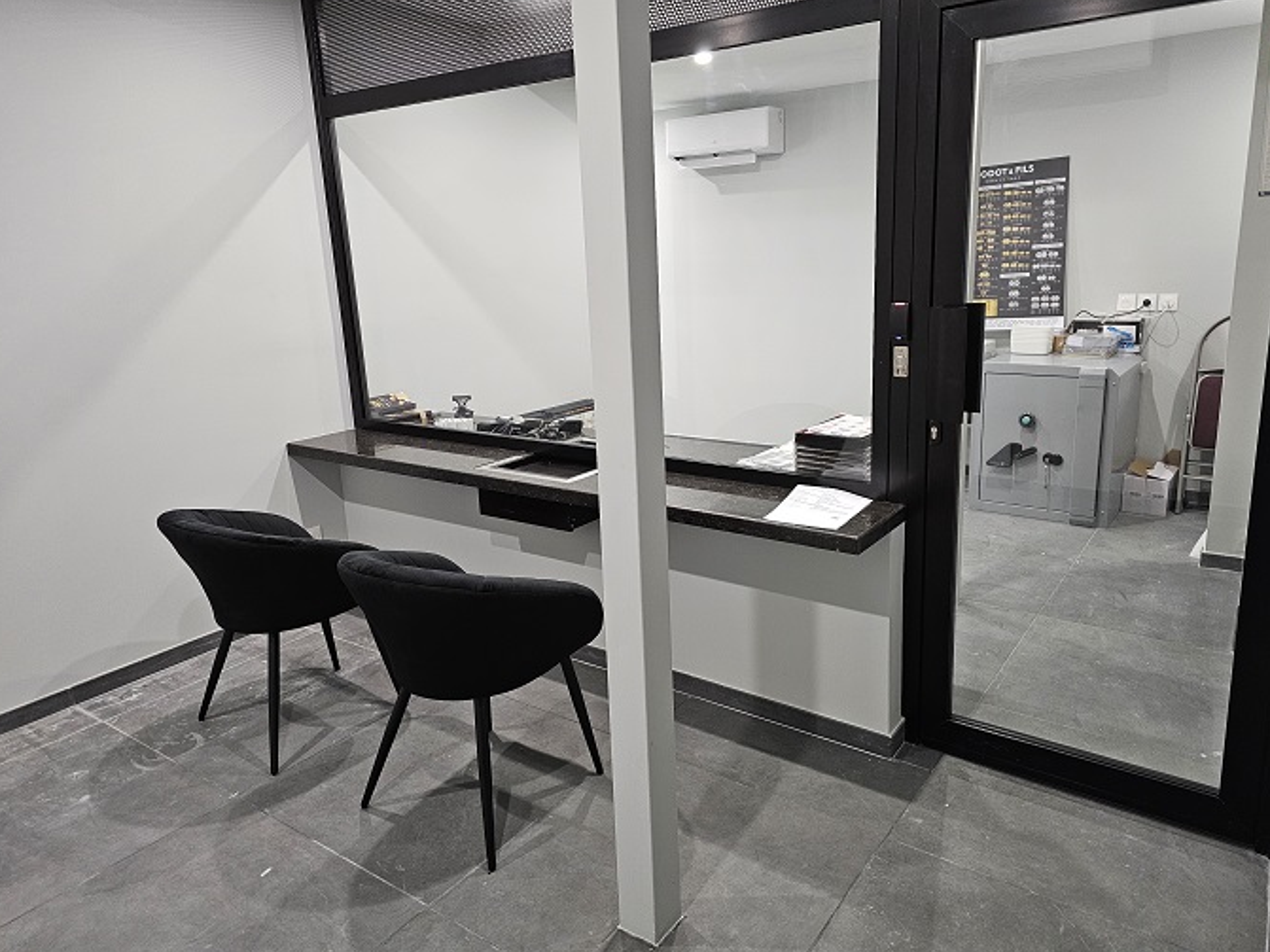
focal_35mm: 24
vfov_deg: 56.8
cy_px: 461
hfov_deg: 71.6
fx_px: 880
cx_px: 649
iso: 500
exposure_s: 1/100
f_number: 1.7
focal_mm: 6.3
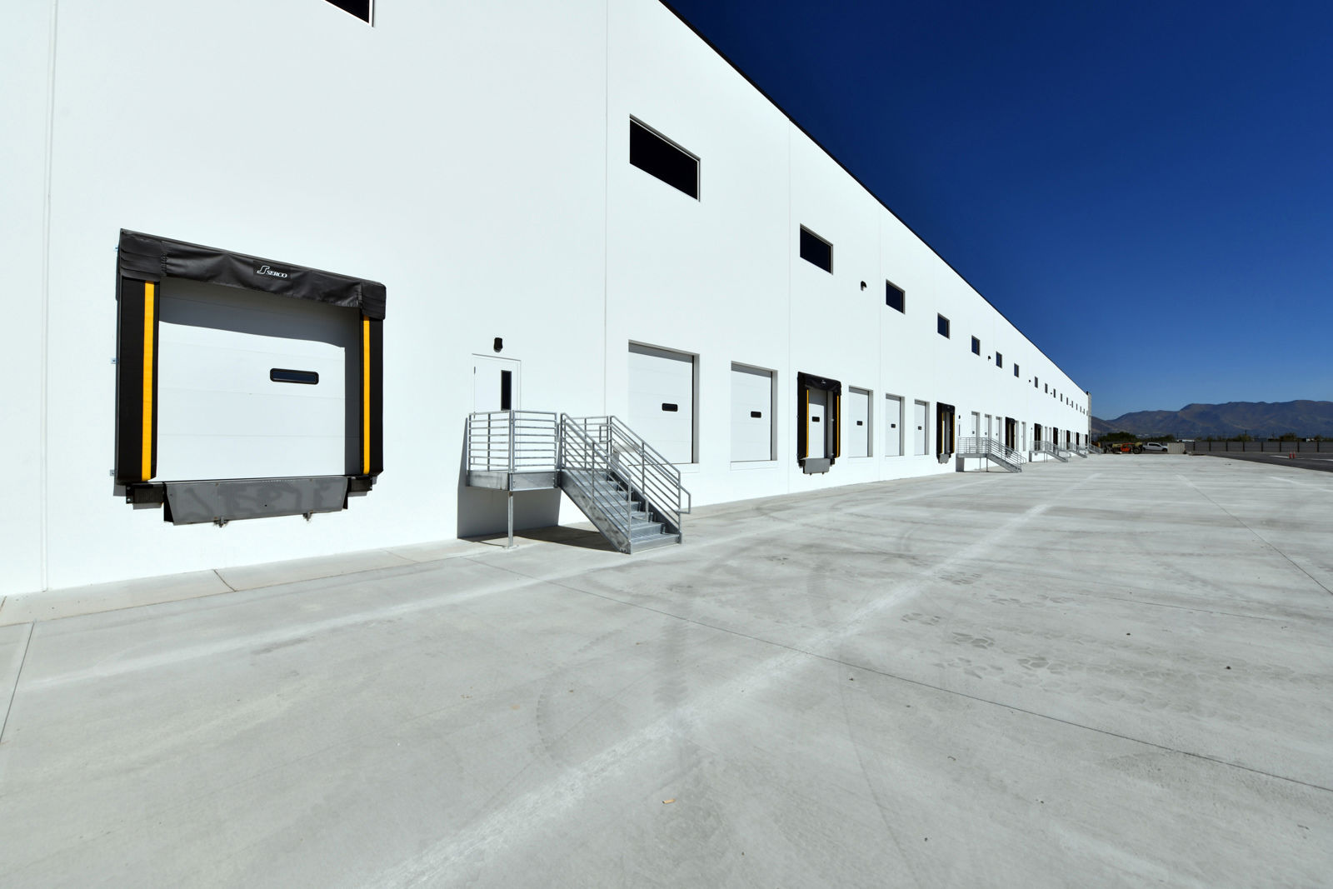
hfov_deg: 104.2
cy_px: 444
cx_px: 666
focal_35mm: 14
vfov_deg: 81.2
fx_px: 518
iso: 100
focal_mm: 14
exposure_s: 1/1250
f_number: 8
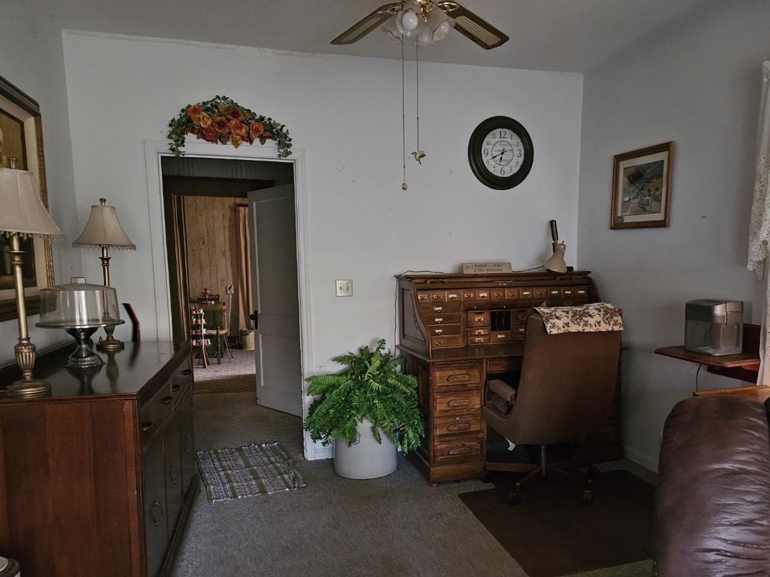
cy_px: 334
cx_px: 433
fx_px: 601
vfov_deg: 51.1
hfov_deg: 65.1
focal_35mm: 27
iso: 1250
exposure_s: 1/24
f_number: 1.8
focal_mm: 5.4
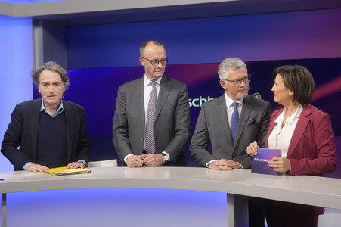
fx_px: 426
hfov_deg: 43.6
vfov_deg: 29.8
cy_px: 114
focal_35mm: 45
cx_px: 170
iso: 640
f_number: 2.2
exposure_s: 1/200
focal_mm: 30
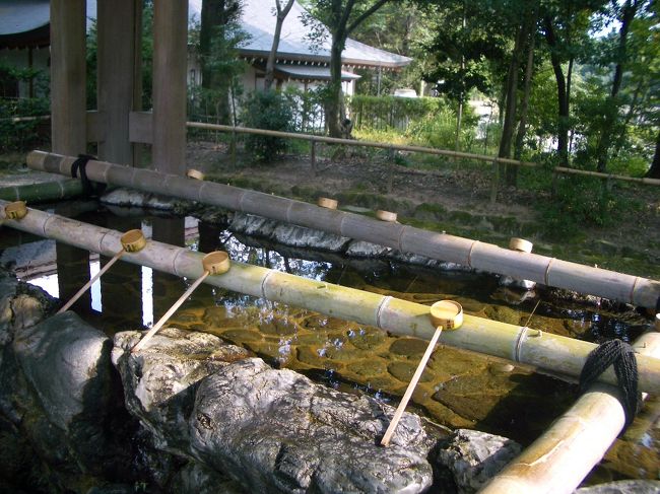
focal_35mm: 35
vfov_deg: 40.7
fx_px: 667
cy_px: 247
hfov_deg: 52.6
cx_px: 330
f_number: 2.6
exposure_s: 1/125
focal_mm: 5.8
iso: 50
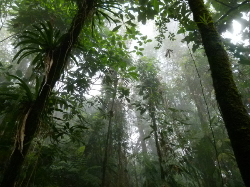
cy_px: 94
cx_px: 125
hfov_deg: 69.4
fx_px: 181
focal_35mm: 25
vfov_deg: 54.9
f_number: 2.8
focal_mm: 4.5
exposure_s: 1/30
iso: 400
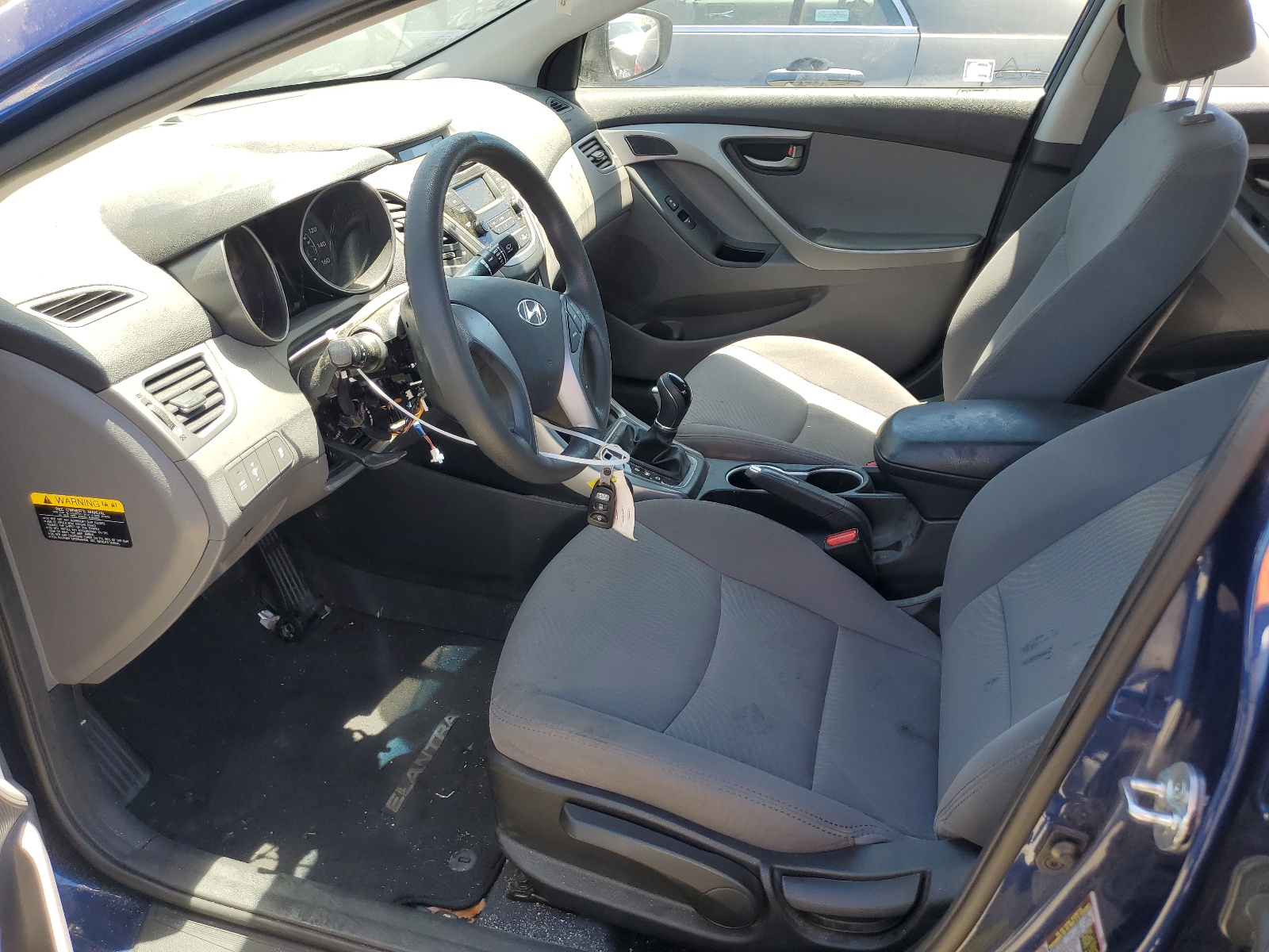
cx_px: 634
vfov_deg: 53.1
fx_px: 953
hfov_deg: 67.3
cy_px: 476
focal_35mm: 26
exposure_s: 1/323
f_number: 1.5
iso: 50
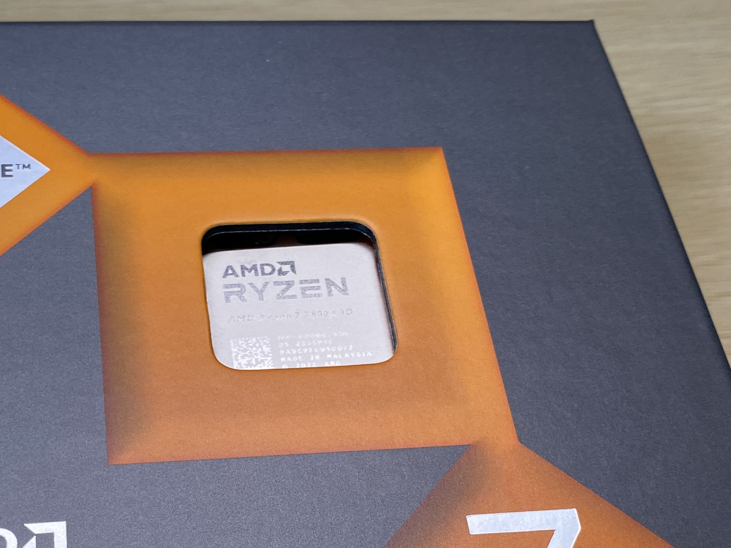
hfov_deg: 33.7
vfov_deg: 25.2
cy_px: 446
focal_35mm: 57
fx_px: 1204
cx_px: 289
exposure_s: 1/74
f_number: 1.8
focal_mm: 4.25
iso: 80
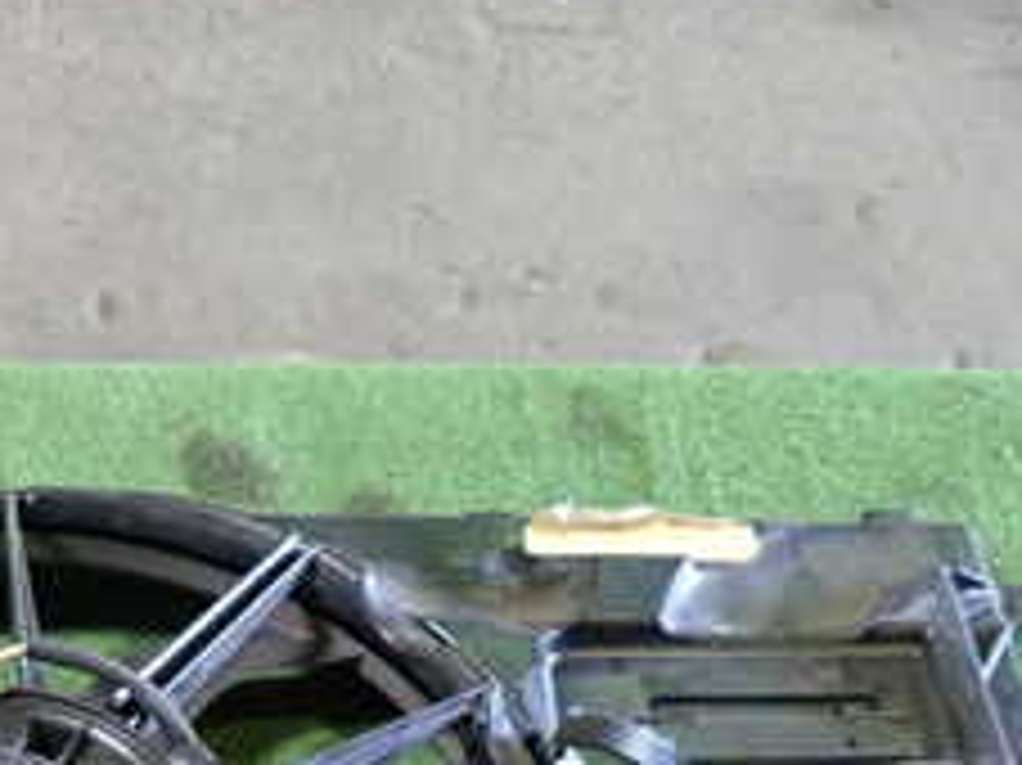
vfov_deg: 20.4
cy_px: 986
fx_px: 1948
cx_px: 153
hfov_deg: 28.5
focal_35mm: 66
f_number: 2
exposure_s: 1/30
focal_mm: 4.5
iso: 320
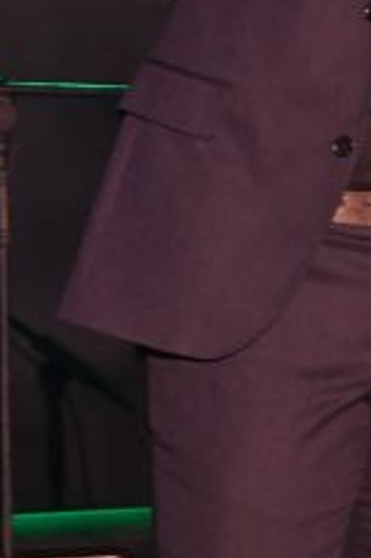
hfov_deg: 2.2
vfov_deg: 3.3
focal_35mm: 627
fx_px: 9706
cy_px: 352
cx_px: 291
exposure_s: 1/125
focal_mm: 100
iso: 2500
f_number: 5.6
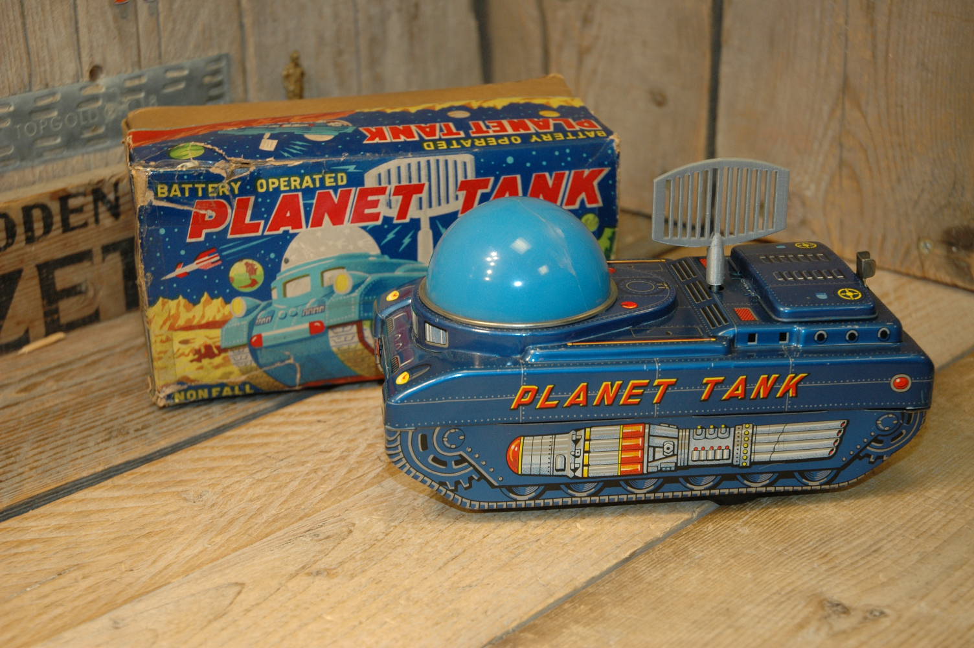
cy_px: 324
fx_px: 1622
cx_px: 487
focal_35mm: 60
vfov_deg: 22.6
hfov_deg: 33.4
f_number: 4.5
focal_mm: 40
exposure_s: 1/100
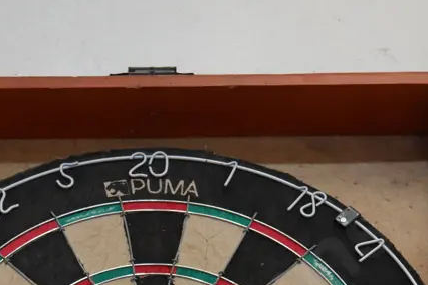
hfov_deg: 14.1
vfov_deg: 9.3
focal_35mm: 145
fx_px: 1724
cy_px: 384
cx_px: 168
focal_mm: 29
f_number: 5.4
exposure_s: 1/60
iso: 640
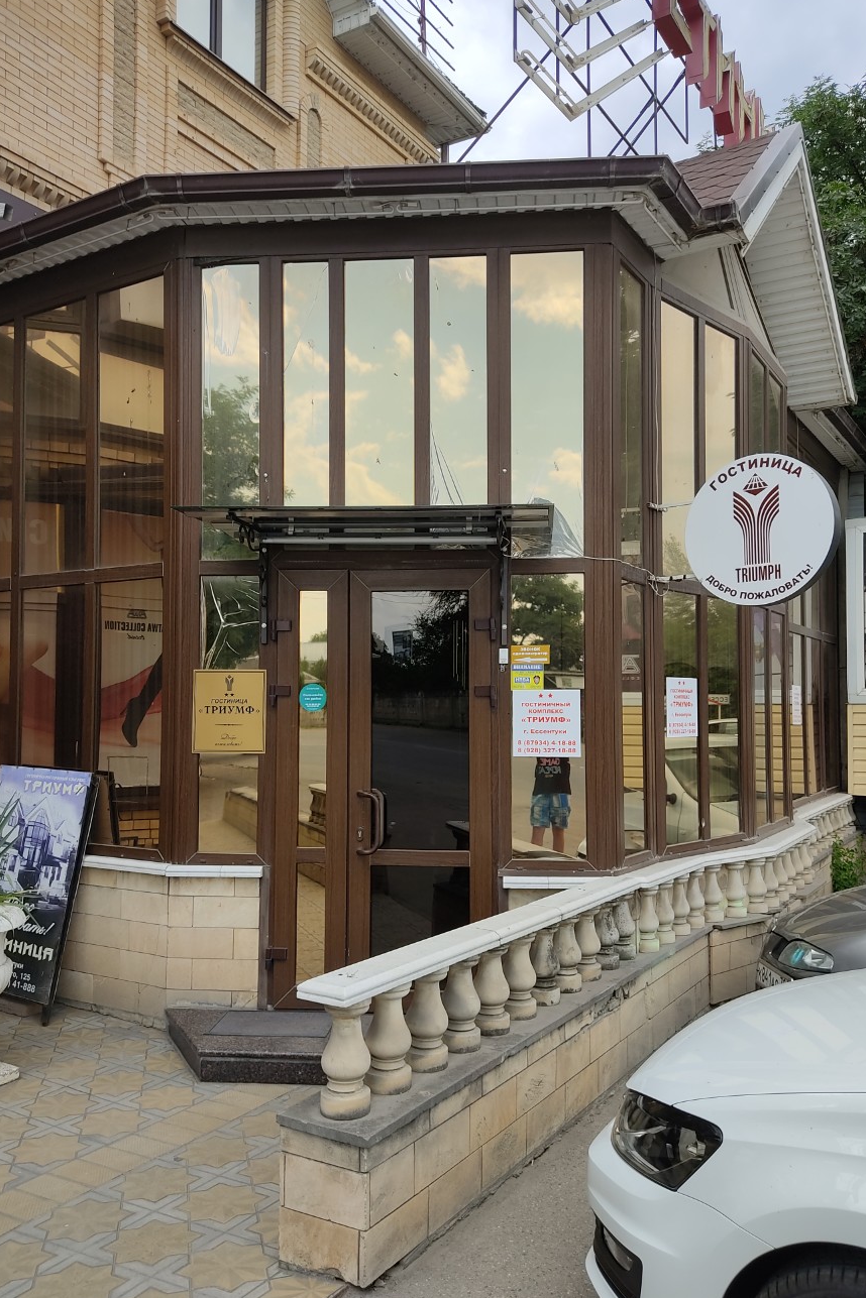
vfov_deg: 65.5
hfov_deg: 46.4
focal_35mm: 28
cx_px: 437
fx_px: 1010
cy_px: 659
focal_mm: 4.74
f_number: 1.79
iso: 100
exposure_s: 1/588
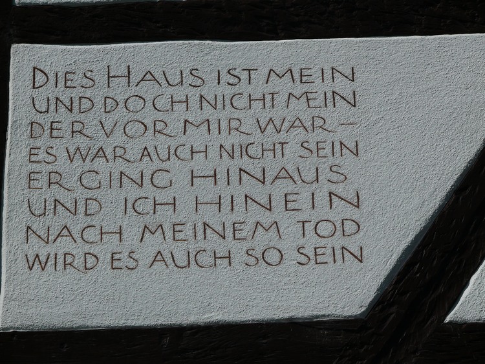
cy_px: 182
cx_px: 242
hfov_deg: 11.4
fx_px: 2423
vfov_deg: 8.6
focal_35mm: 173
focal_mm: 36.5
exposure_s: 1/400
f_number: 5.6
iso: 100
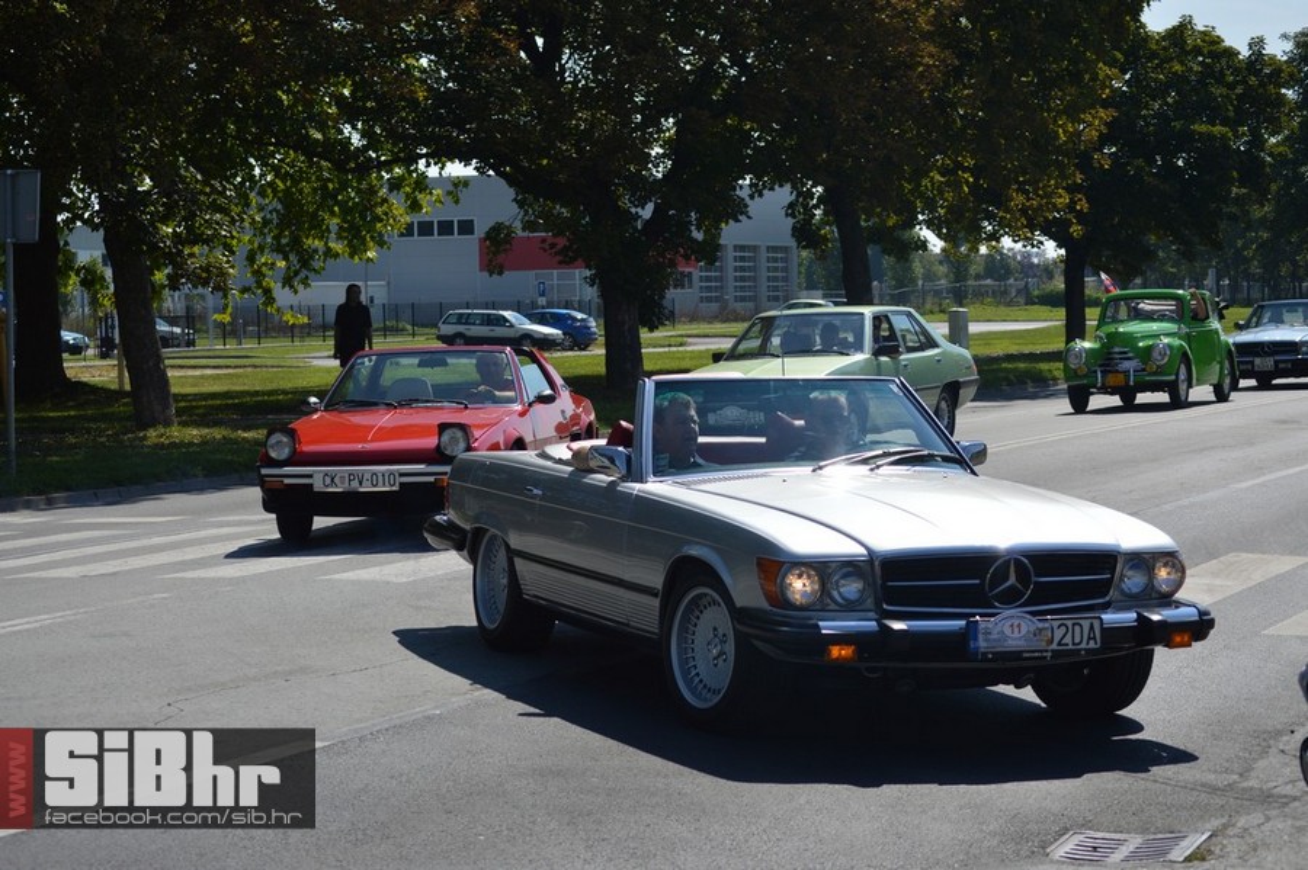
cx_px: 654
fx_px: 2996
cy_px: 435
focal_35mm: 82
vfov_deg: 16.5
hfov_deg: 24.6
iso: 100
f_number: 5.6
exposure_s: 1/800
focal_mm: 55
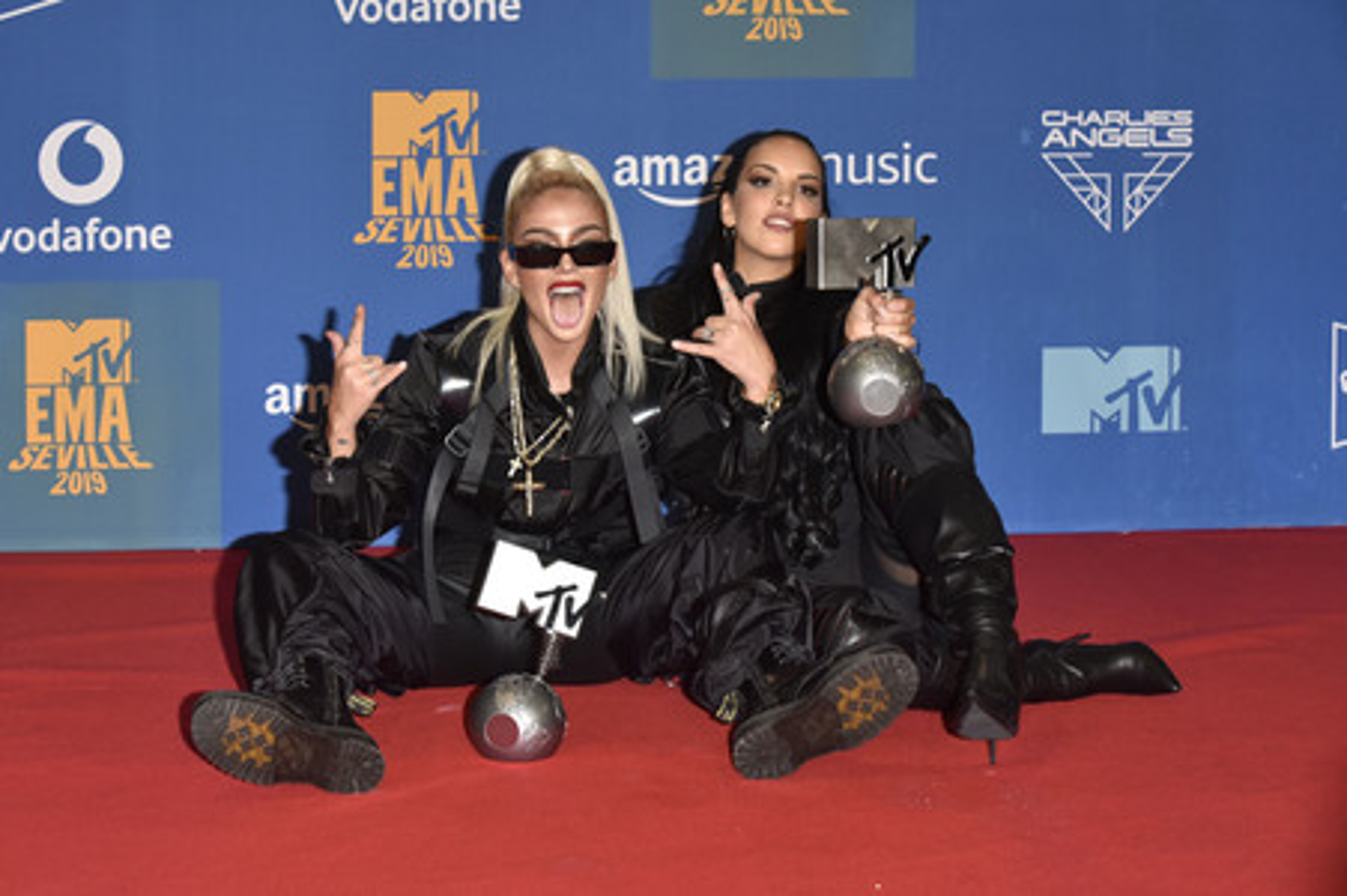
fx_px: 3215
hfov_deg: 23.7
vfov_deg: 15.9
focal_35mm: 86
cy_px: 448
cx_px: 674
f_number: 6.3
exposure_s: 1/250
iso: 1600
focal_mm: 86
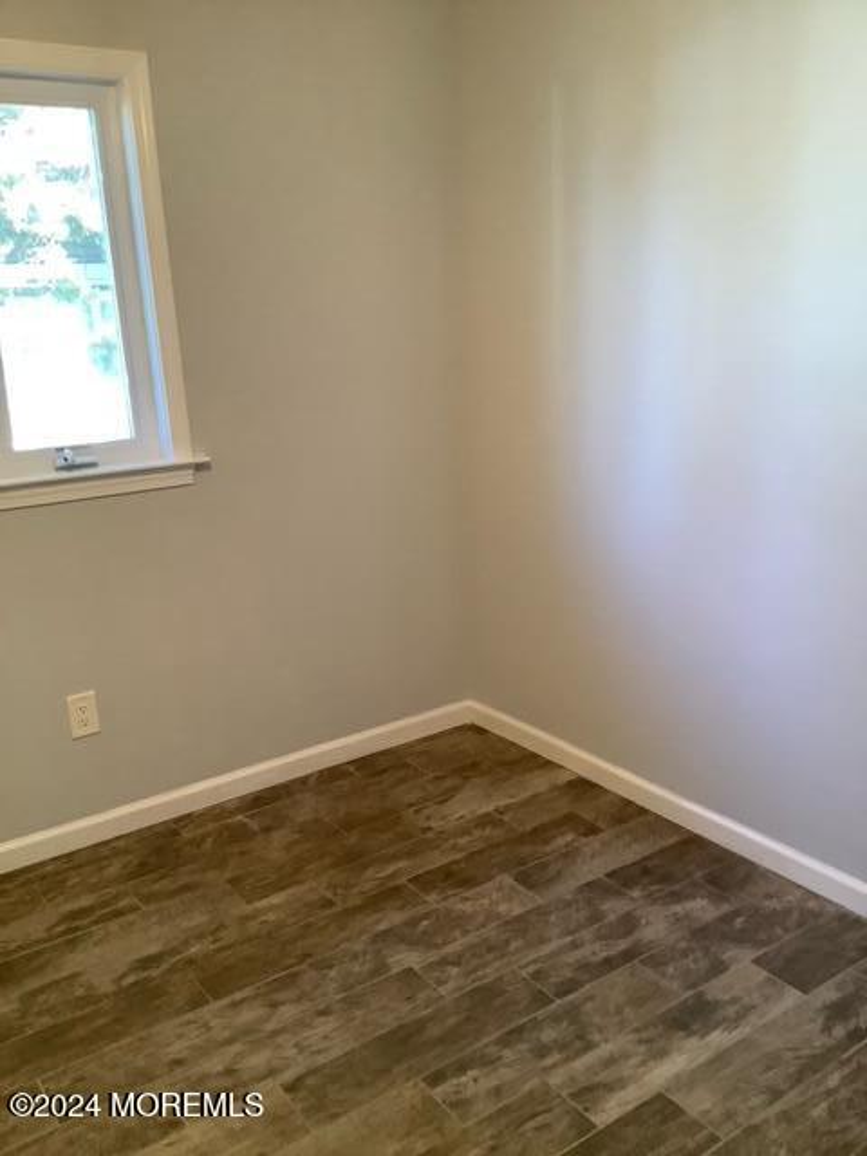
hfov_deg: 45.4
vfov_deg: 58.4
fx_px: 1035
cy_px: 578
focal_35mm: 31
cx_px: 434
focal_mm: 3.3
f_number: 2.4
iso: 320
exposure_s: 1/60
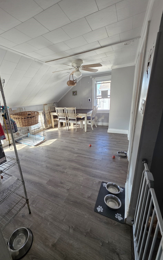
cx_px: 66
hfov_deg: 77.8
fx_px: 100
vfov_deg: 105.3
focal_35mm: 14
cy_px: 132
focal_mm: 2.2
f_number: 1.9
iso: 125
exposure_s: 1/120
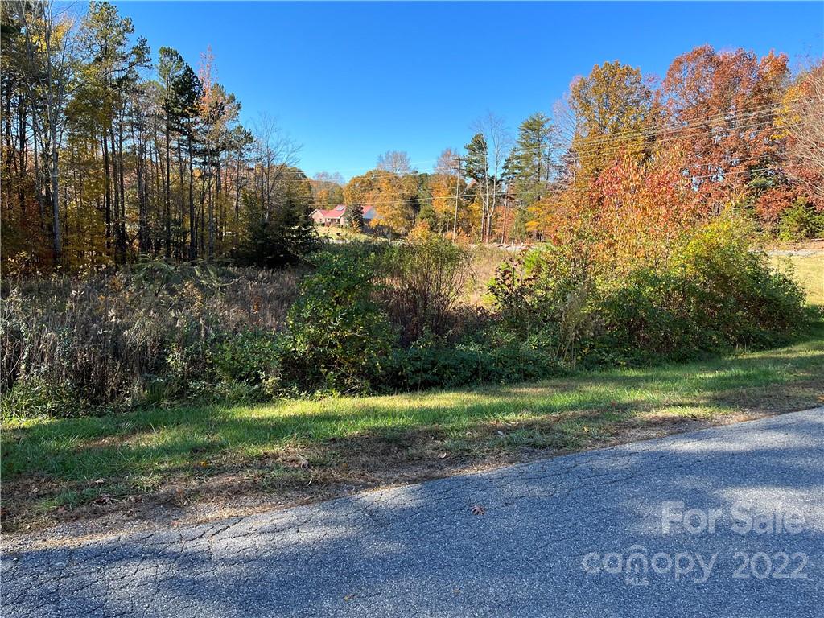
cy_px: 309
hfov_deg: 67.3
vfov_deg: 53.1
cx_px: 412
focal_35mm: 26
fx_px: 619
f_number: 1.6
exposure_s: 1/1117
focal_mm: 5.1
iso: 50
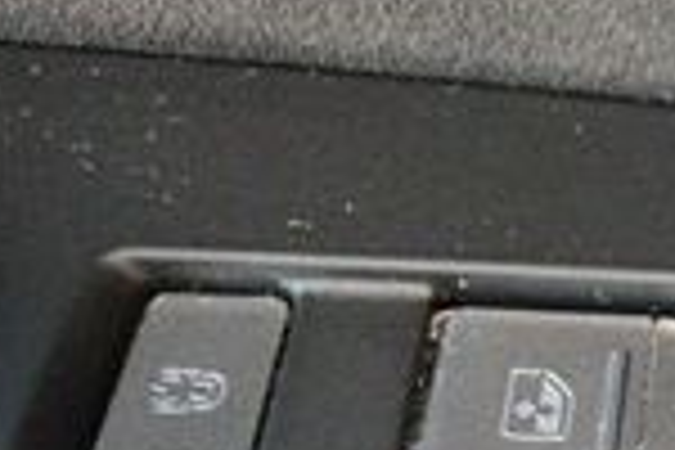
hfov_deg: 13.3
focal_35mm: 141
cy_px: 392
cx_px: 1152
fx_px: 2644
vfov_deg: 9.7
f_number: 4
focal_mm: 22
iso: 10000
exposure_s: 1/60
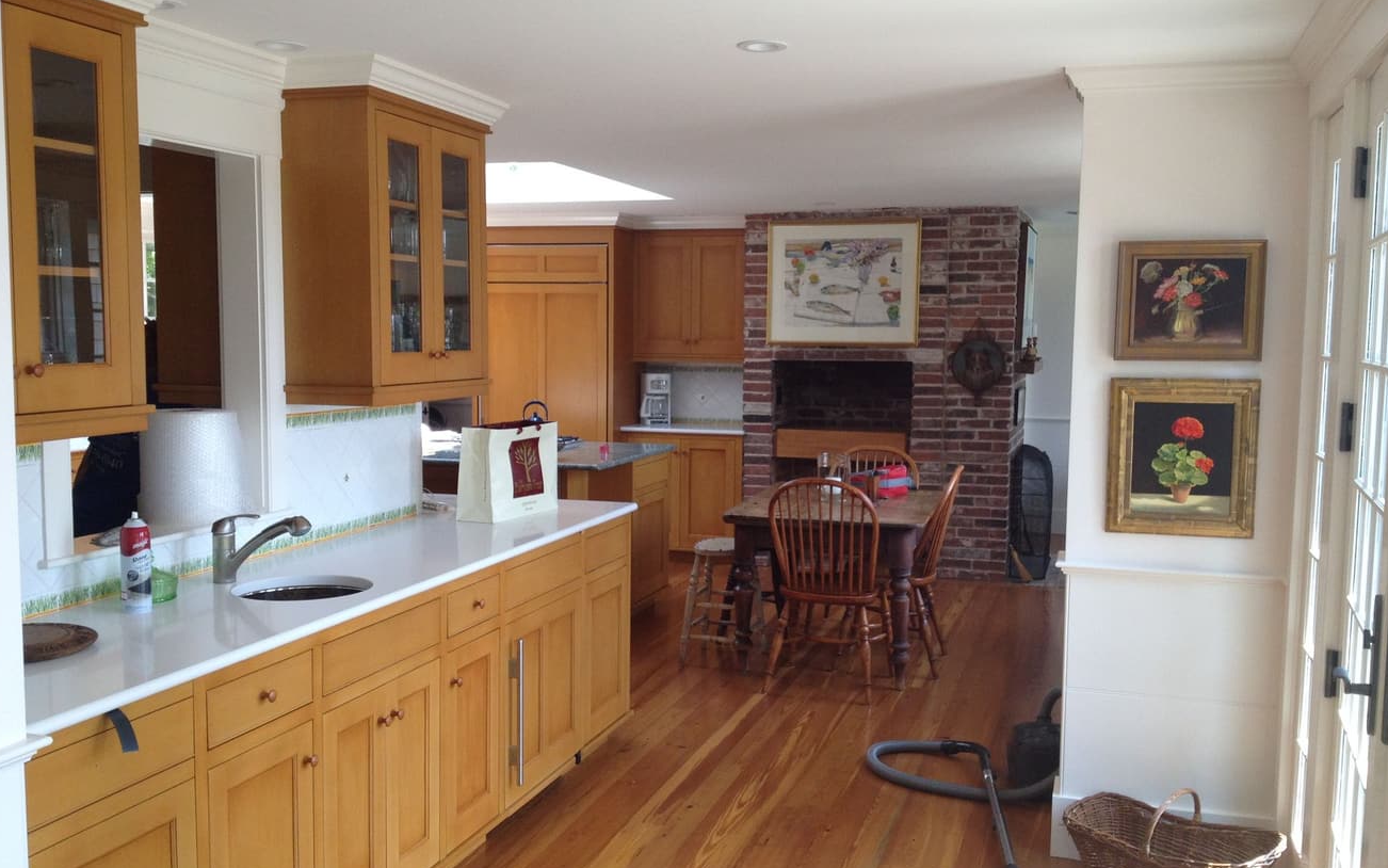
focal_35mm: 38
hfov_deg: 51.5
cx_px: 696
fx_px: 1438
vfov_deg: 33.6
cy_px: 460
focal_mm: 4.28
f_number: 2.4
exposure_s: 1/120
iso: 100
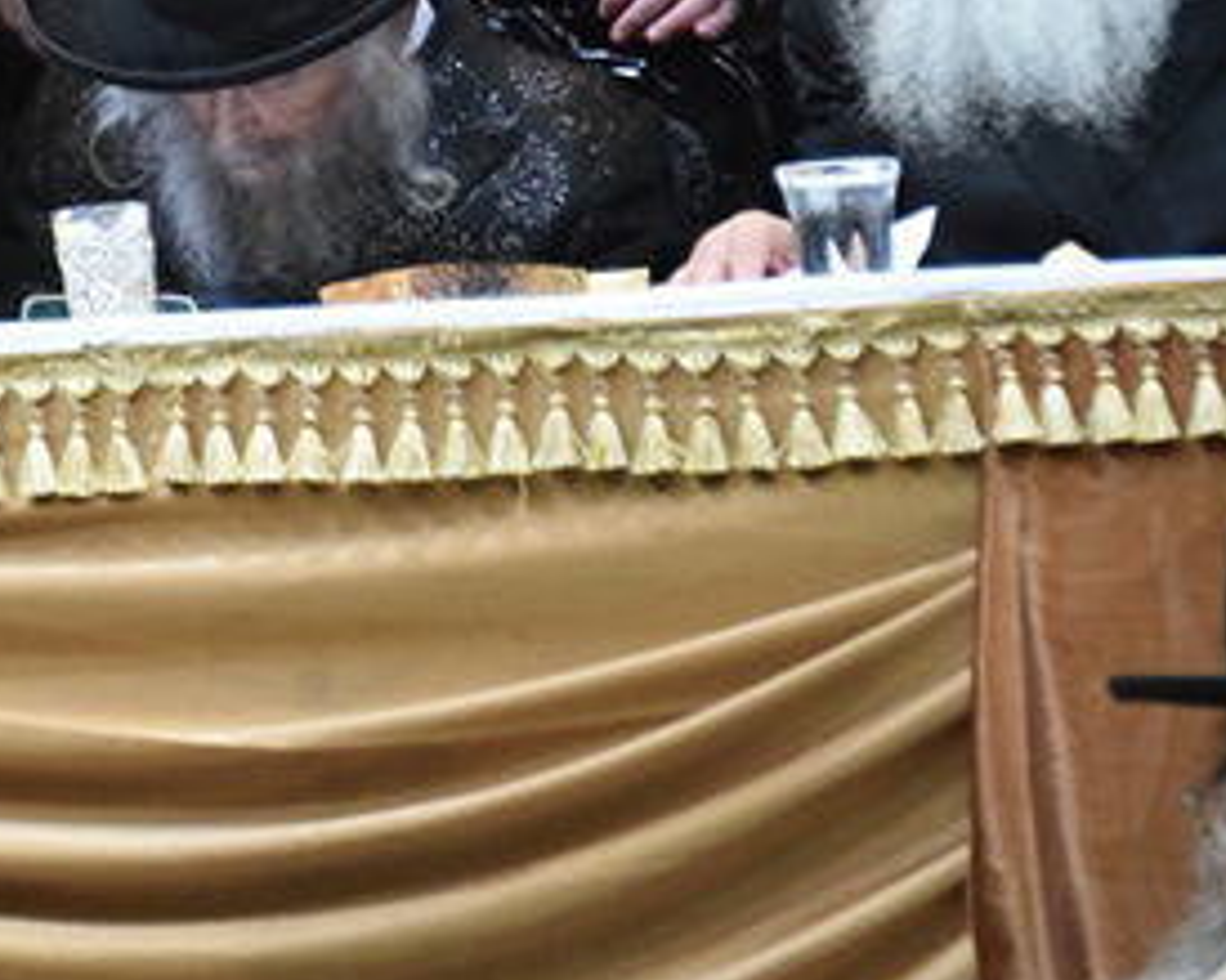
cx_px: -1002
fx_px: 17193
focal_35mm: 474
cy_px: -87
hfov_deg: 4.0
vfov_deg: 3.3
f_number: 5.6
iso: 4000
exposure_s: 1/80
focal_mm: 135
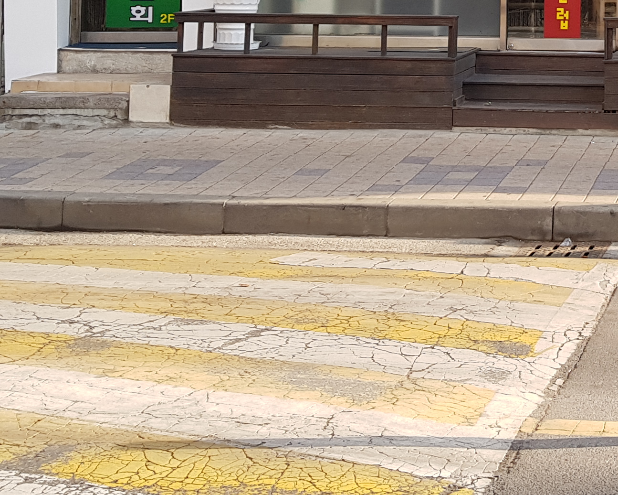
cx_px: 687
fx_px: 1445
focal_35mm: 79
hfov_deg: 22.7
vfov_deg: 18.4
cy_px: -100
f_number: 1.7
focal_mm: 4.3
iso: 40
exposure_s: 1/311
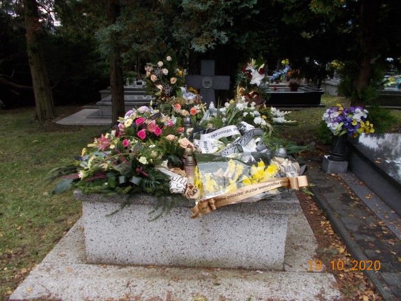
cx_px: 200
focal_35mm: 30
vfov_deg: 46.8
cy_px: 150
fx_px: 348
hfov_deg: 60.0
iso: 80
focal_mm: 5.3
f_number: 3.4
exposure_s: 1/125
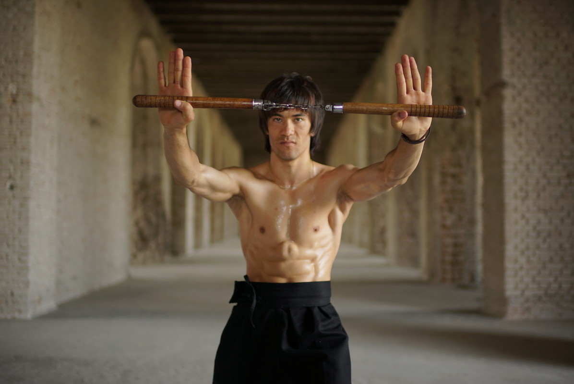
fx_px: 558
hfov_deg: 54.4
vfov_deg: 37.9
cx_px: 287
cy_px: 192
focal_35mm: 35
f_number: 1.4
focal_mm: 35
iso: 250
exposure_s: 1/250
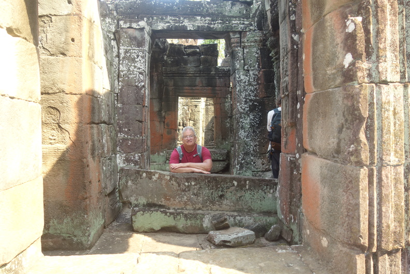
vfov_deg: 46.4
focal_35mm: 28
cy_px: 137
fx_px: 319
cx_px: 205
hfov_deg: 65.5
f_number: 3.2
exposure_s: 1/100
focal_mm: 10.4
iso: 125
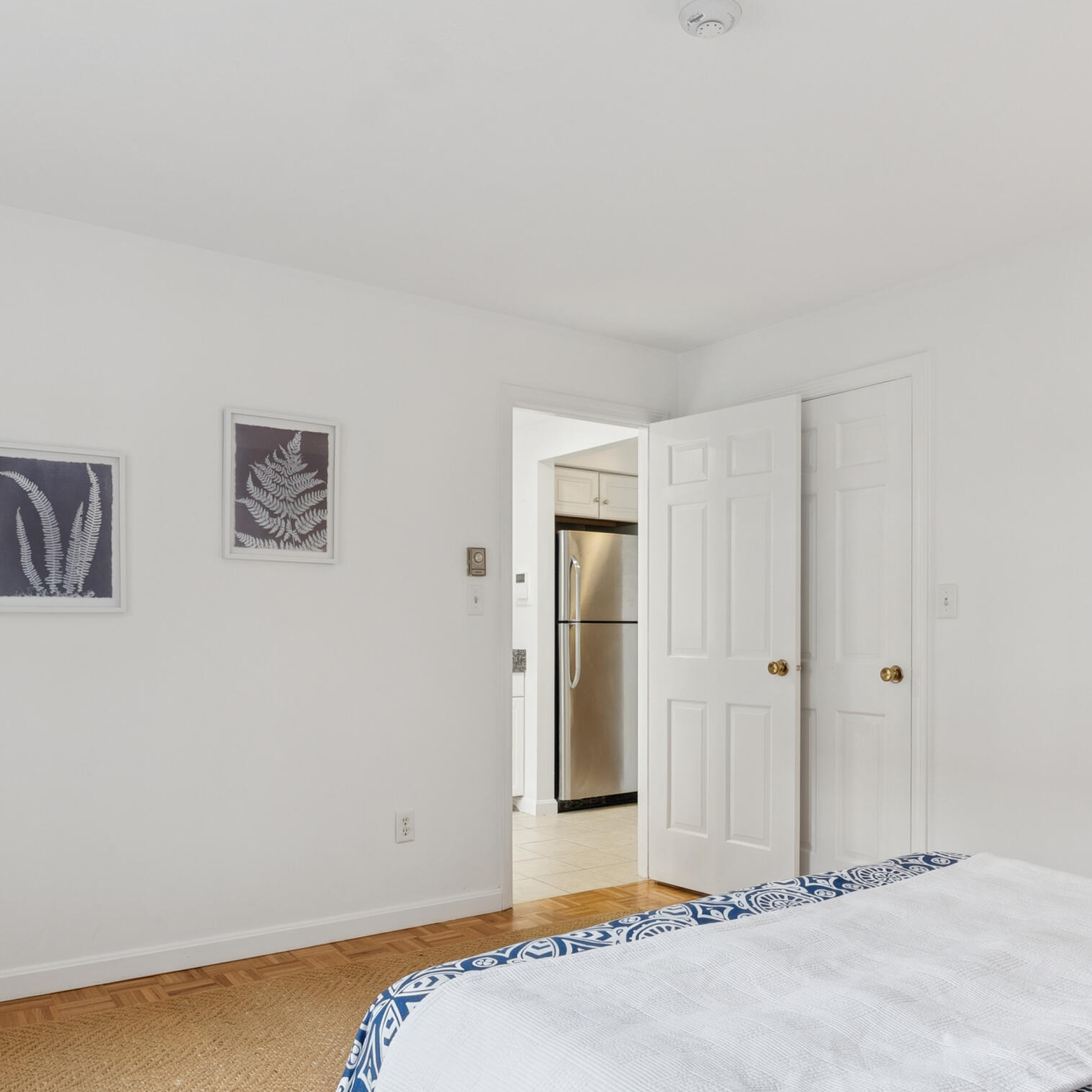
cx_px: 522
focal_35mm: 27
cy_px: 645
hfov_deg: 59.0
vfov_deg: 58.7
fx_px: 964
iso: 320
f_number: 7.1
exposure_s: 1/13
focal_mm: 16
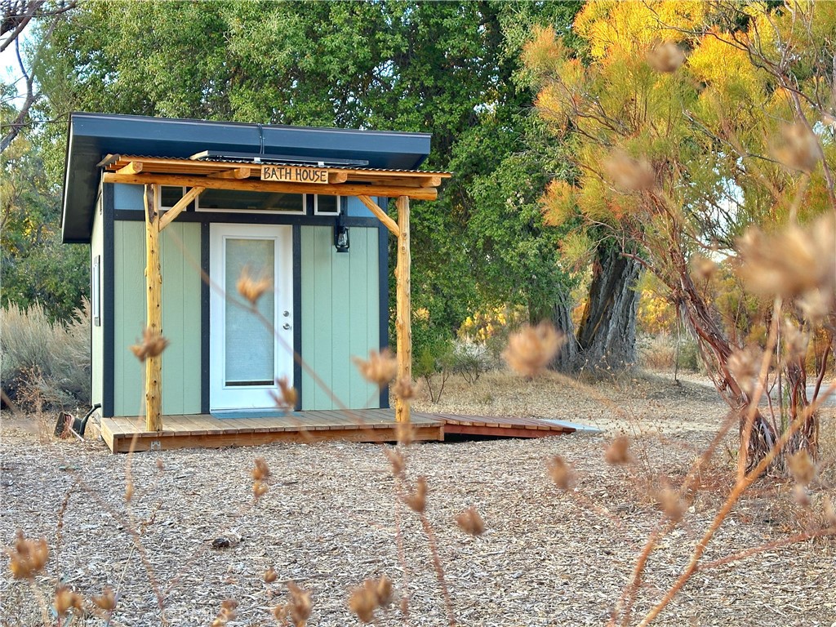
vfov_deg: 30.3
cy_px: 314
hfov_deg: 39.7
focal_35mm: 48
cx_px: 418
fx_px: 1159
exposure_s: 1/96
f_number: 1.78
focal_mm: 6.86
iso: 80
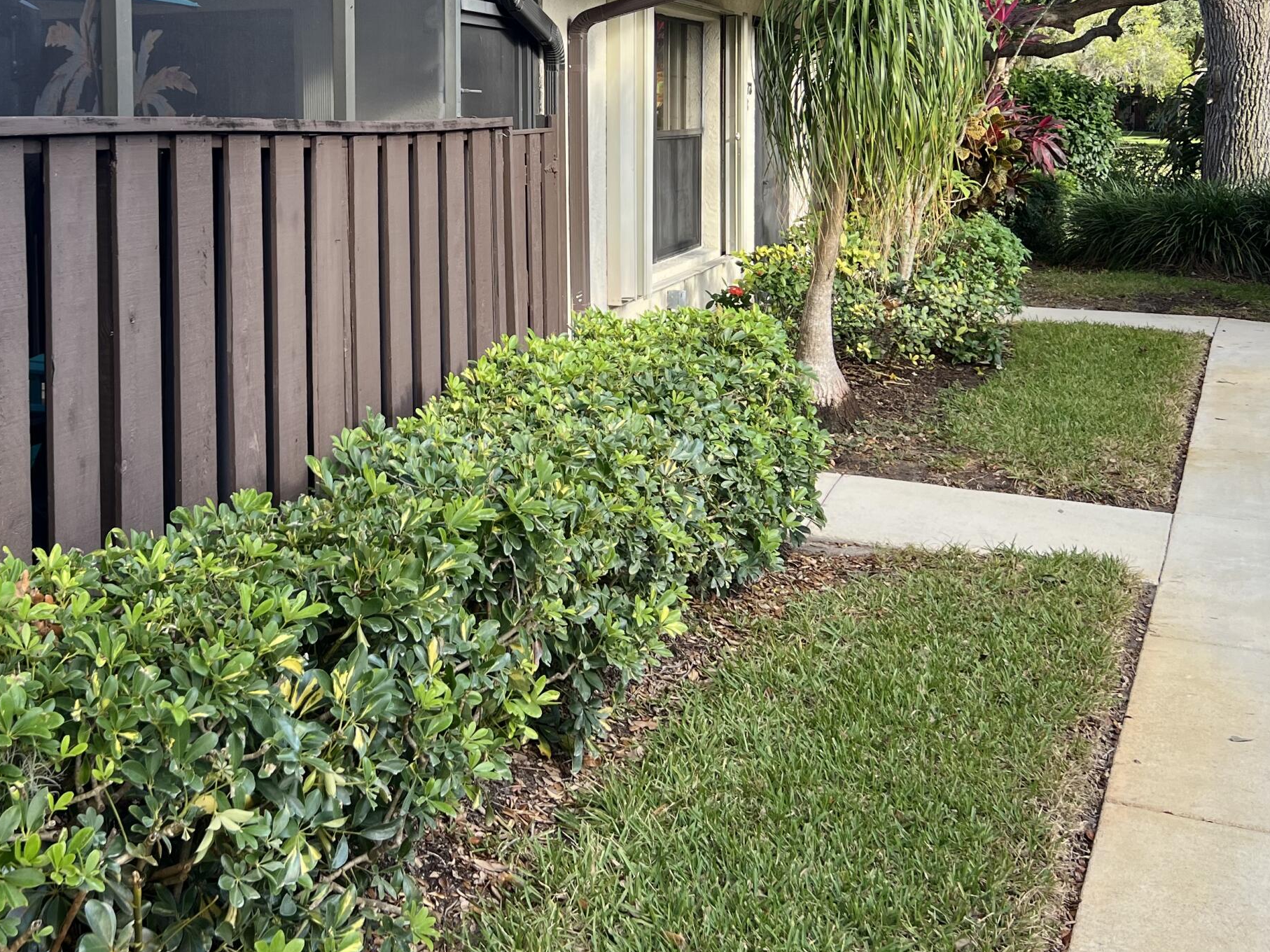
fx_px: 1577
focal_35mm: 43
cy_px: 190
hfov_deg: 42.6
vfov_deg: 32.7
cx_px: 330
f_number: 1.5
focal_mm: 5.7
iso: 50
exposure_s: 1/395
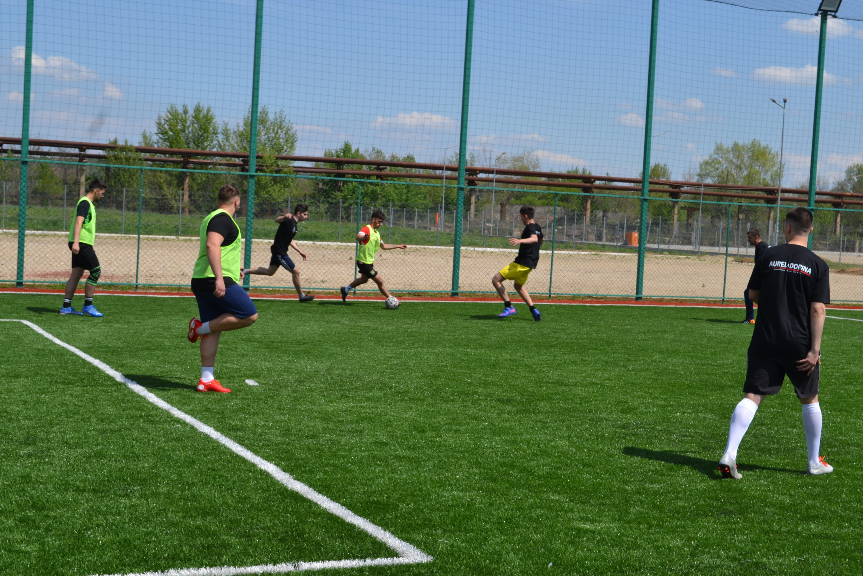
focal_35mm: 57
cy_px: 288
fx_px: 1366
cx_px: 432
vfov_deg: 23.8
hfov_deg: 35.1
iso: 100
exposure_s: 1/250
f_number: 8
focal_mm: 38
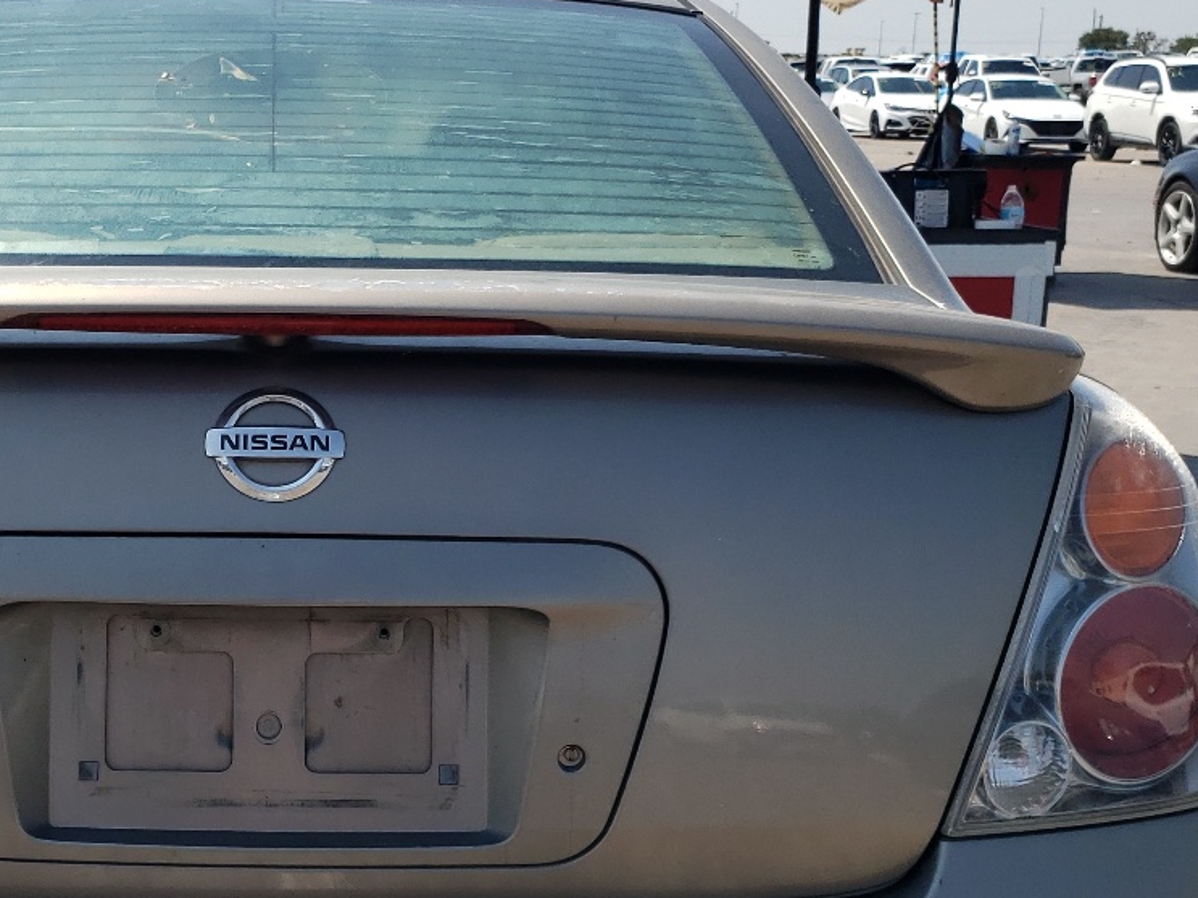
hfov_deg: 33.6
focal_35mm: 56
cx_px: 295
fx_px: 1938
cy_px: 566
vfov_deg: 26.0
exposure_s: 1/3333
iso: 50
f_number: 1.5
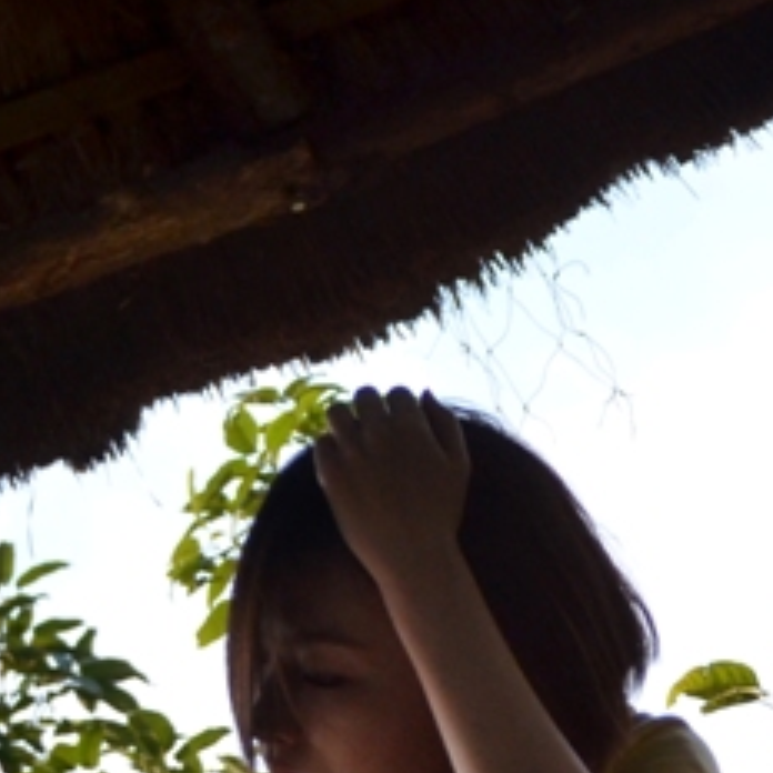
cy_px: 103
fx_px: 3006
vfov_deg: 14.5
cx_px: 255
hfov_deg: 14.6
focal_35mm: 119
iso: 800
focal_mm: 22
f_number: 2.8
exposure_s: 1/8000
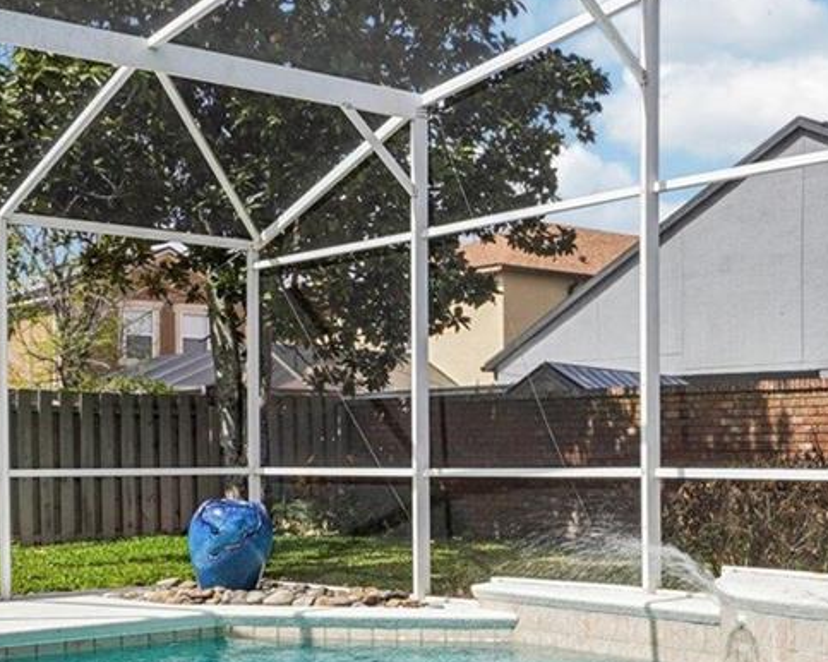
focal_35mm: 56
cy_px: 436
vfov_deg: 27.0
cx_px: 878
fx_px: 1372
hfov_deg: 30.5
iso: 100
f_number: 20
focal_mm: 18
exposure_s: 1/40
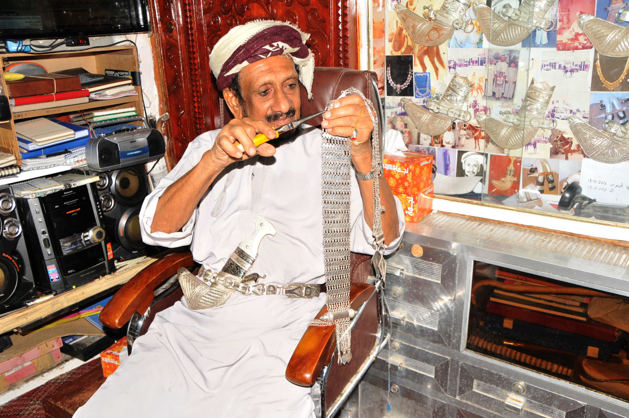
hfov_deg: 57.3
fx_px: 576
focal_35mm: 33
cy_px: 209
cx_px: 314
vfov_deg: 39.9
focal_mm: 22
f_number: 5.6
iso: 200
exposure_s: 1/250
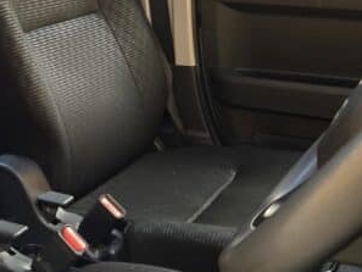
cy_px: 121
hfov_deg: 30.2
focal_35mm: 62
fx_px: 649
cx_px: 56
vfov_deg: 23.7
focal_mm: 5.4
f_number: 1.8
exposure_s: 1/50
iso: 1250
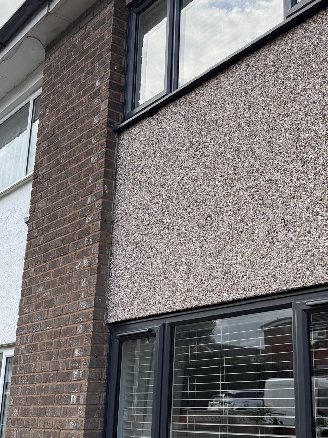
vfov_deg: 39.7
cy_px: 216
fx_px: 606
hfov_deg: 29.7
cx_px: 251
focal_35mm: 48
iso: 100
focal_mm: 6.76
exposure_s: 1/1230
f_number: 1.78
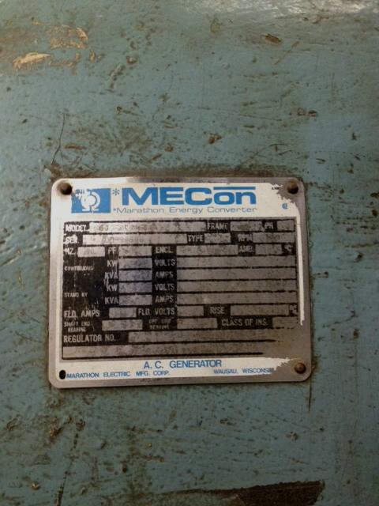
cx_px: 190
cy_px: 253
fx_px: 511
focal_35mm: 35
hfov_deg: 40.7
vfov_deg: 52.6
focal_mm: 4.28
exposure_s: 1/20
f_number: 2.4
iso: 250
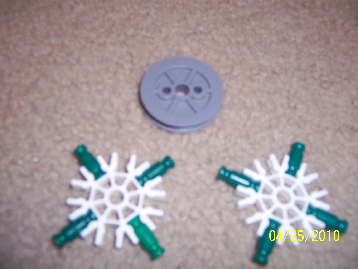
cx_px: 175
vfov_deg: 41.8
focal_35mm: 34
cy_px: 136
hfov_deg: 53.9
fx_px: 352
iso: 140
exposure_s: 1/60
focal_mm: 5.5
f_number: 2.8
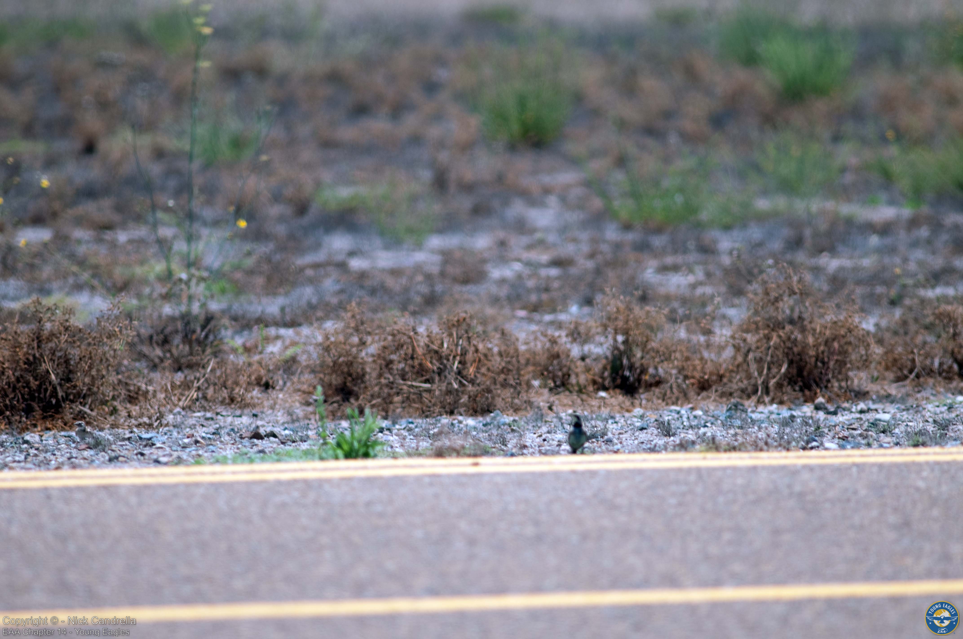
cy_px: 320
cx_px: 482
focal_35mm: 450
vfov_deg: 3.0
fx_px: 12023
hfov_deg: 4.6
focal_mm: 300
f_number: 4
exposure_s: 1/320
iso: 100
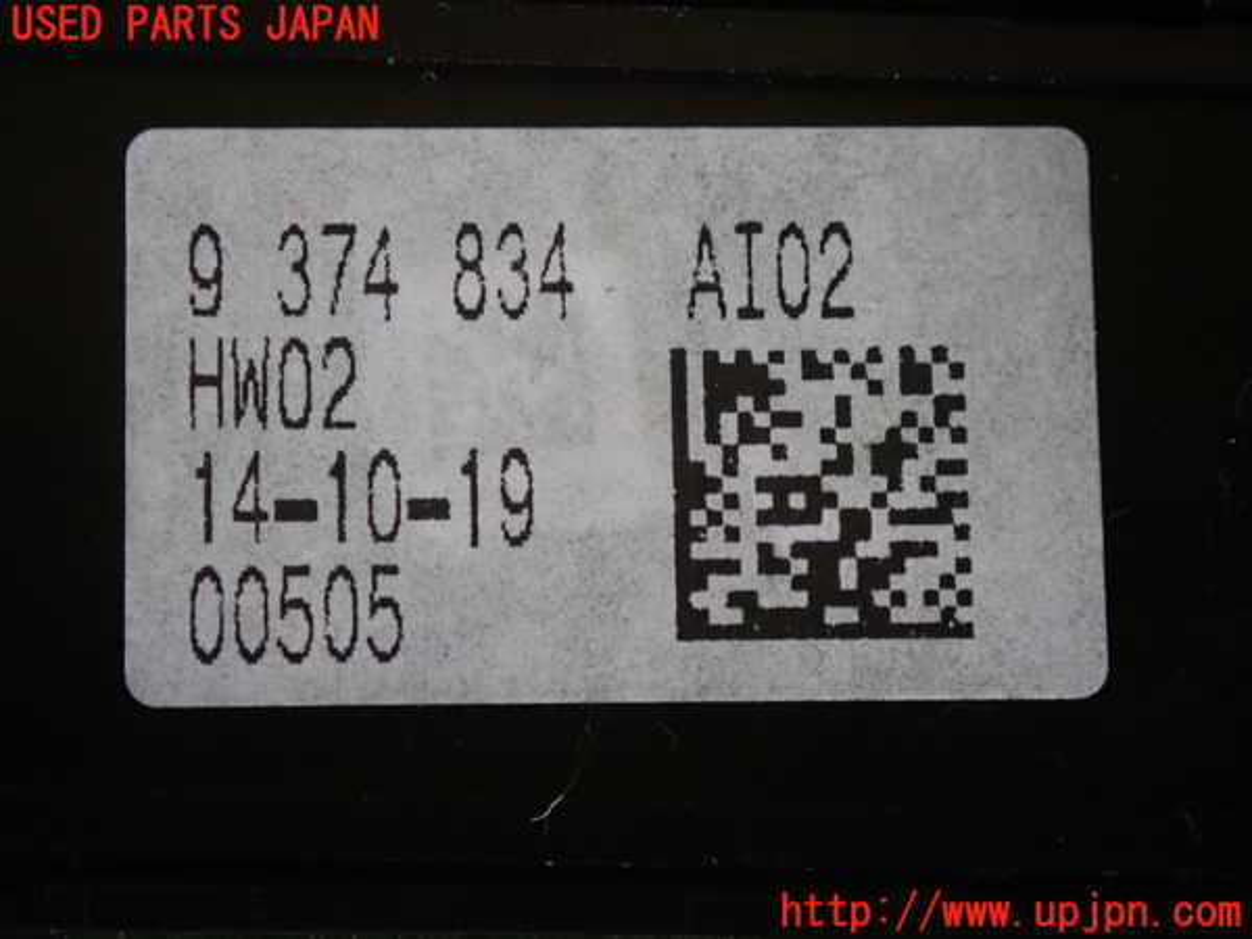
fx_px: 3617
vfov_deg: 14.8
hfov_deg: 19.6
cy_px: 470
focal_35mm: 100
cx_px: 626
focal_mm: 18
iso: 800
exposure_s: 1/50
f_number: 4.9
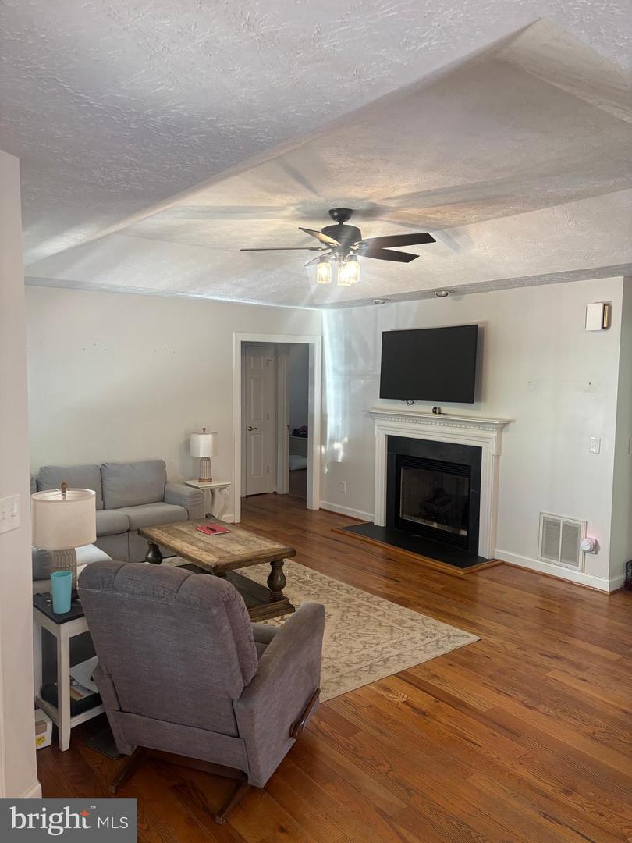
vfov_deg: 67.3
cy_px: 422
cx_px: 316
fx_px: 633
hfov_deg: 53.1
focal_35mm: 26
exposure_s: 1/60
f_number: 1.6
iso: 160
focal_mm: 5.96
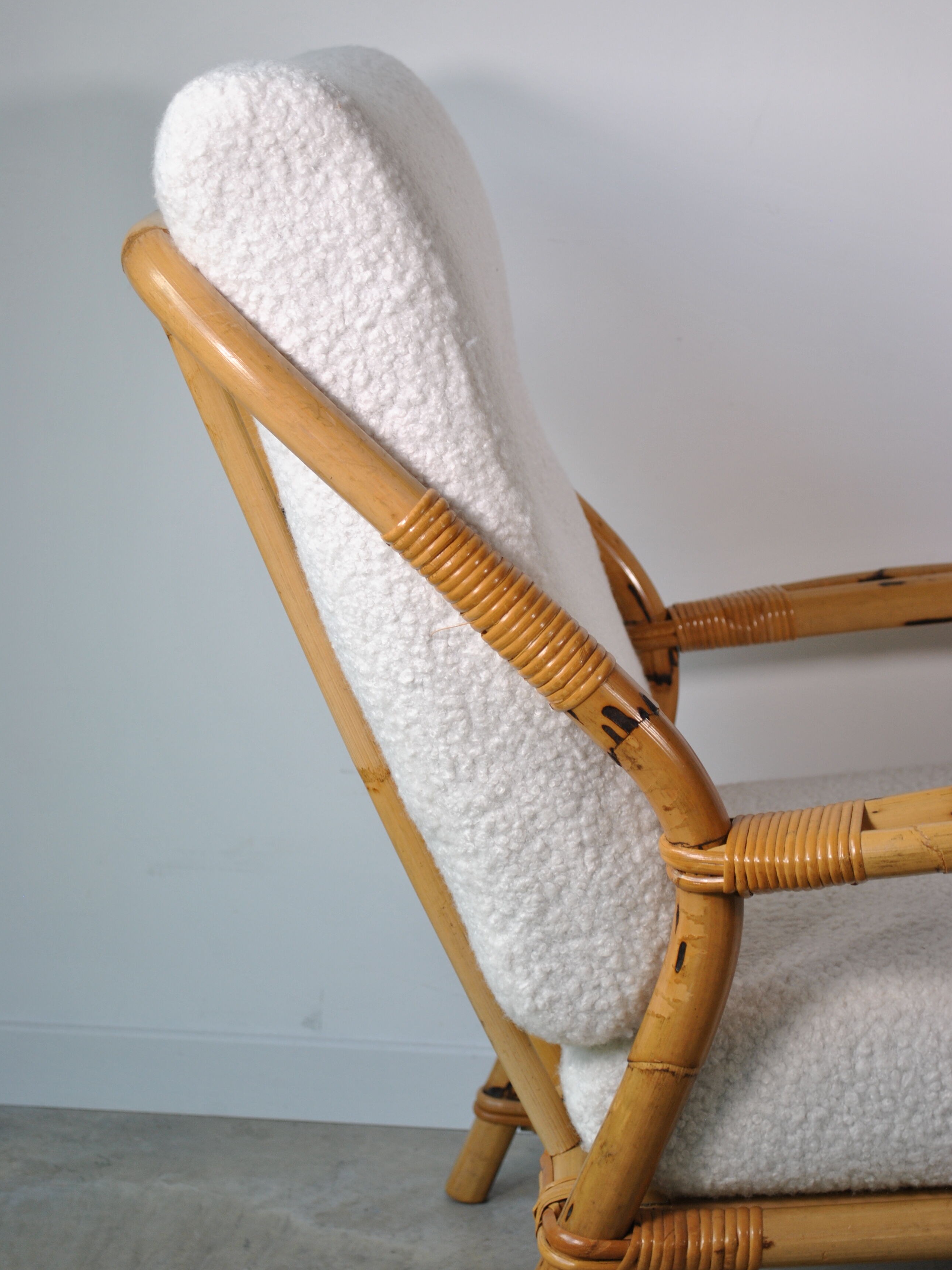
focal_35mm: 75
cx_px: 479
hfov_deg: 19.6
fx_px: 2750
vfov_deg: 26.0
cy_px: 559
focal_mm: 46
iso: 200
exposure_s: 1/60
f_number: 5.3
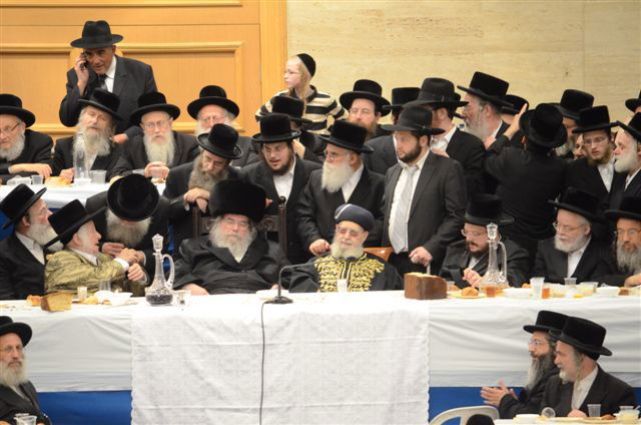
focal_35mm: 330
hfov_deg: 6.3
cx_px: 320
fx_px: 5864
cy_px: 212
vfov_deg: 4.1
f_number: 5.3
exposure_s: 1/80
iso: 3200
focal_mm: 220
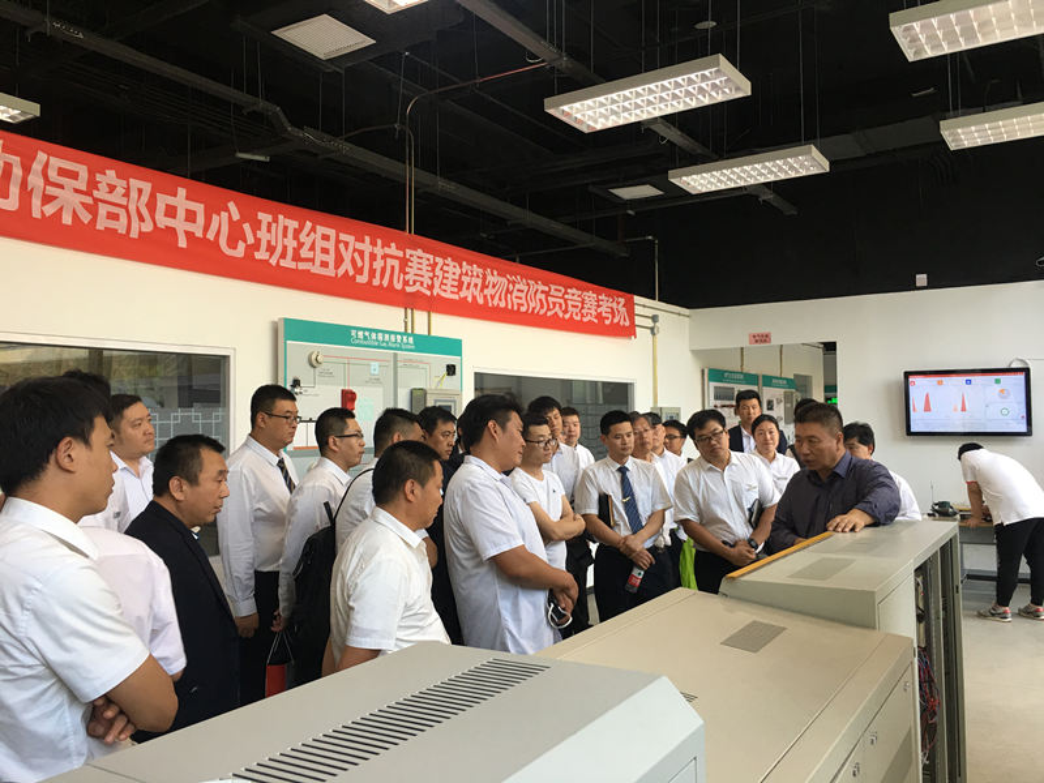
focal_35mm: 29
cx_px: 522
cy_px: 392
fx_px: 875
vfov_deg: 48.2
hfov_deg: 61.7
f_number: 2.2
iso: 32
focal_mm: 4.15
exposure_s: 1/33
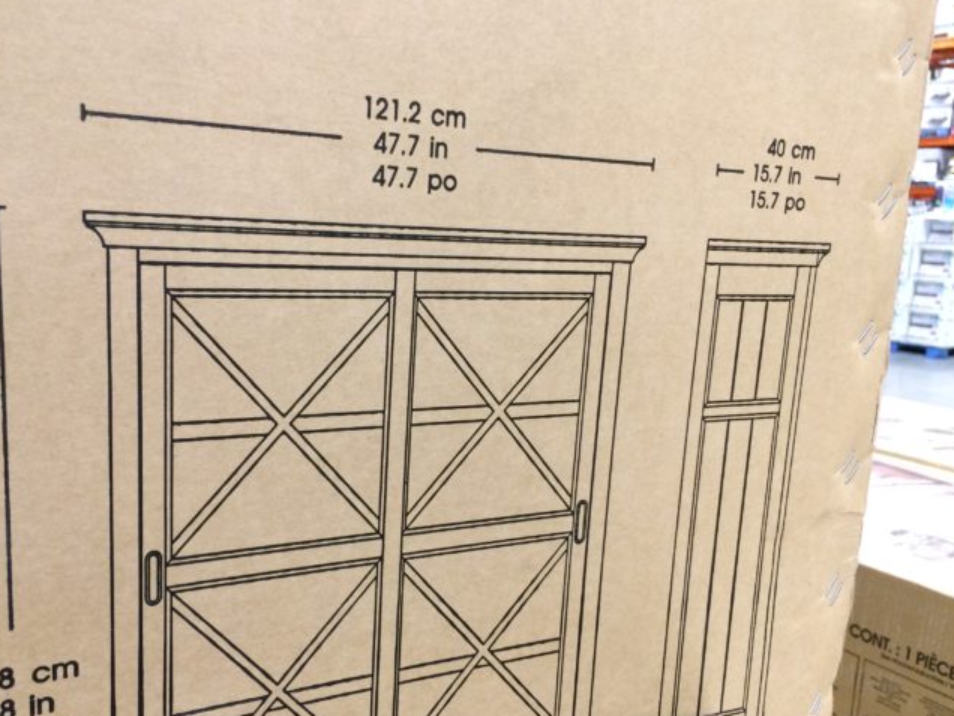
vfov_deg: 40.6
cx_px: 436
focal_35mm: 35
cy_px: 414
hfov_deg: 52.6
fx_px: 965
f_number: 2.2
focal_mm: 4.15
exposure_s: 1/30
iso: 160
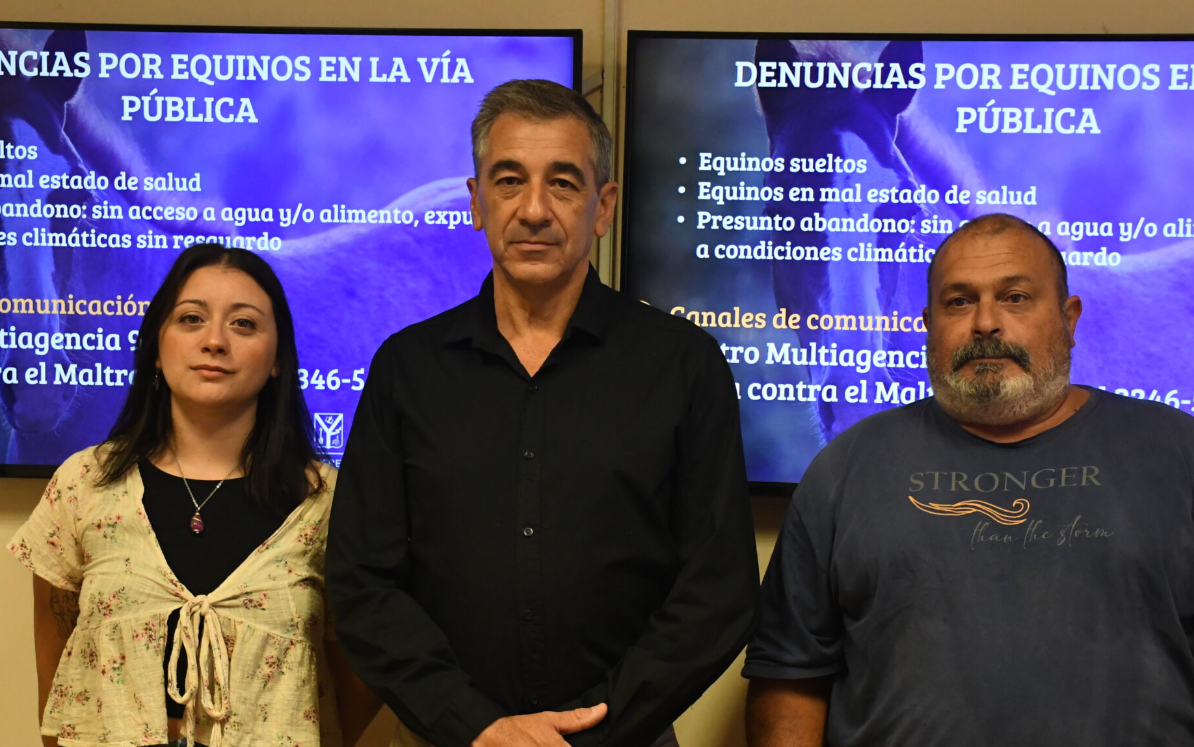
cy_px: 501
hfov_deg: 25.5
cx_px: 638
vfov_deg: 16.1
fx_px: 2636
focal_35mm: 81
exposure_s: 1/320
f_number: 4.5
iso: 3200
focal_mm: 38
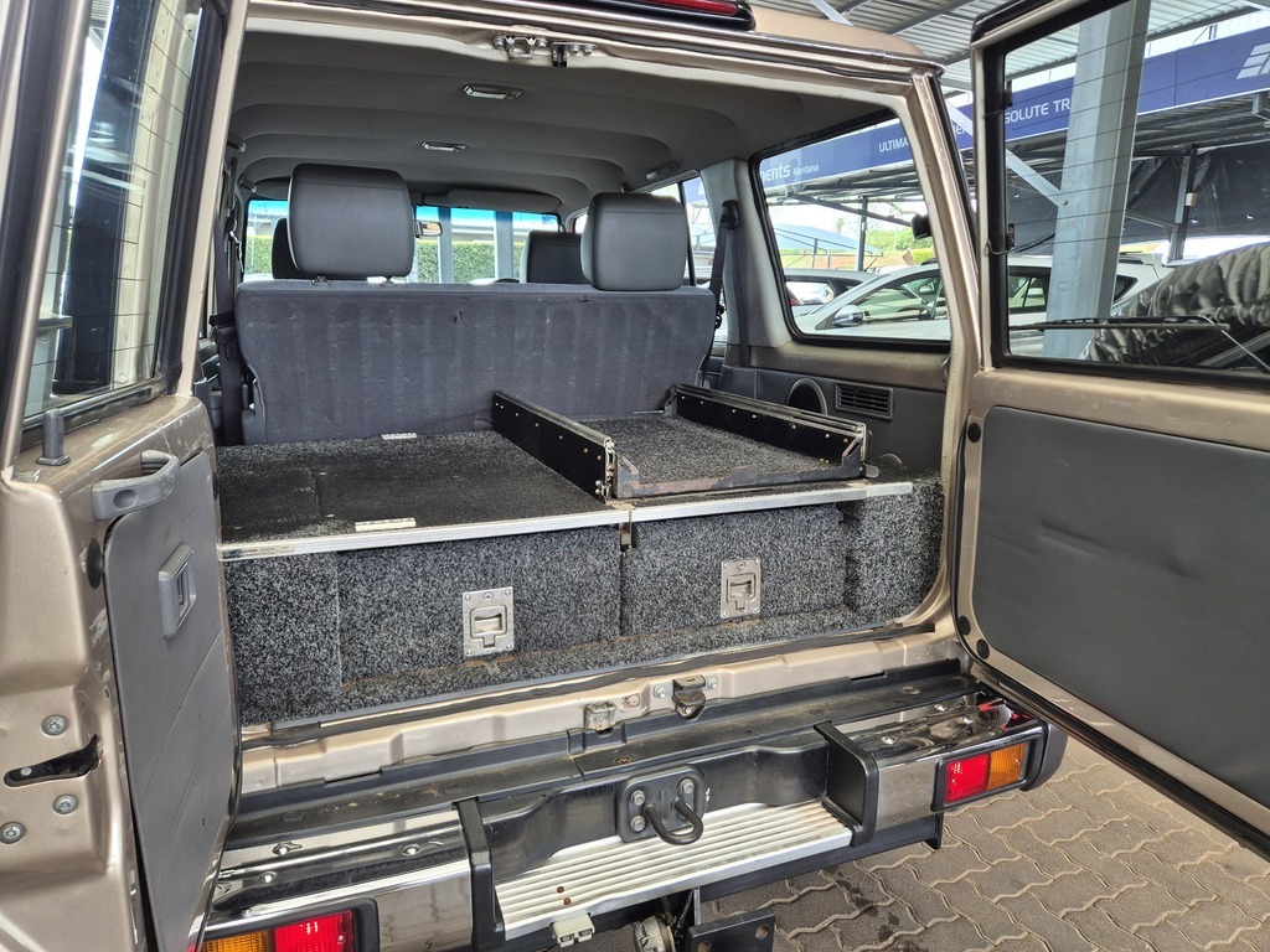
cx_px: 635
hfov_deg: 73.9
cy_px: 476
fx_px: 844
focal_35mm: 23
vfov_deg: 58.9
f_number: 1.8
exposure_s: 1/180
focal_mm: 5.4
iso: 100
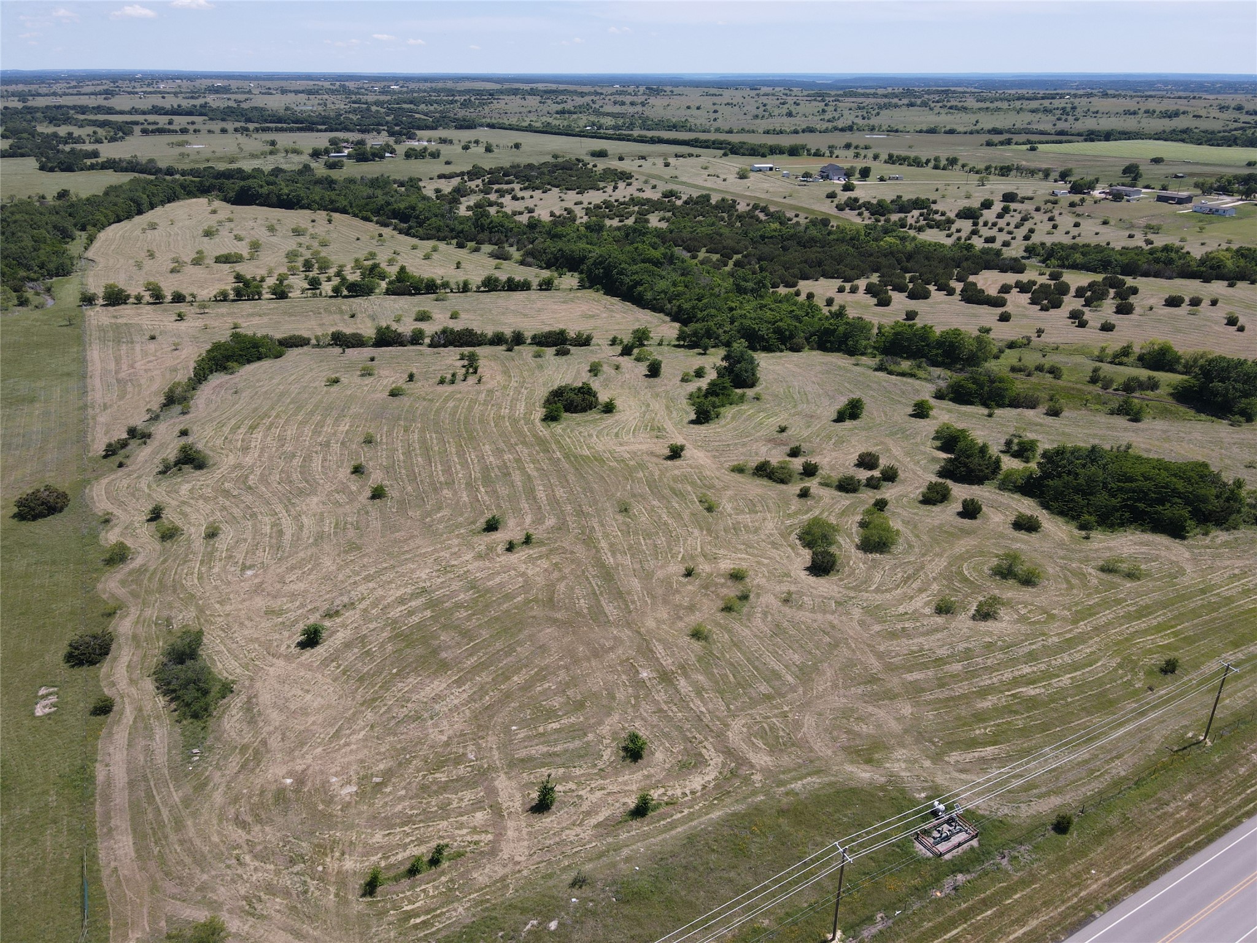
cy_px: 472
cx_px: 628
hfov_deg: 71.6
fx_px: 872
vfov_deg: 56.8
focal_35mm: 24
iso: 110
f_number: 2.8
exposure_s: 1/640
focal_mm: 4.5
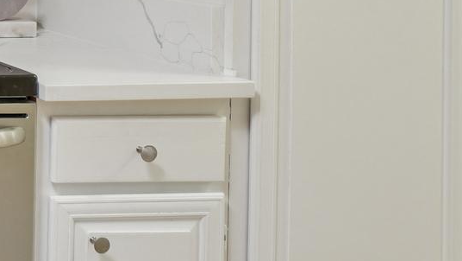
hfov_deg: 20.6
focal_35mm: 60
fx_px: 735
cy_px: -84
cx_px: -415
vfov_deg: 18.6
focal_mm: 10
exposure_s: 1/1.67
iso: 100
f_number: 7.1
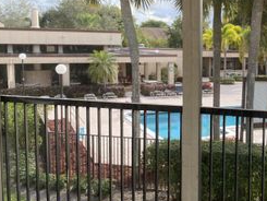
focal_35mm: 53
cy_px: 87
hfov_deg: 34.2
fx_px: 409
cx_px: 240
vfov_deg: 27.5
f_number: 1.8
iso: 32
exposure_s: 1/357
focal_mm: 4.25
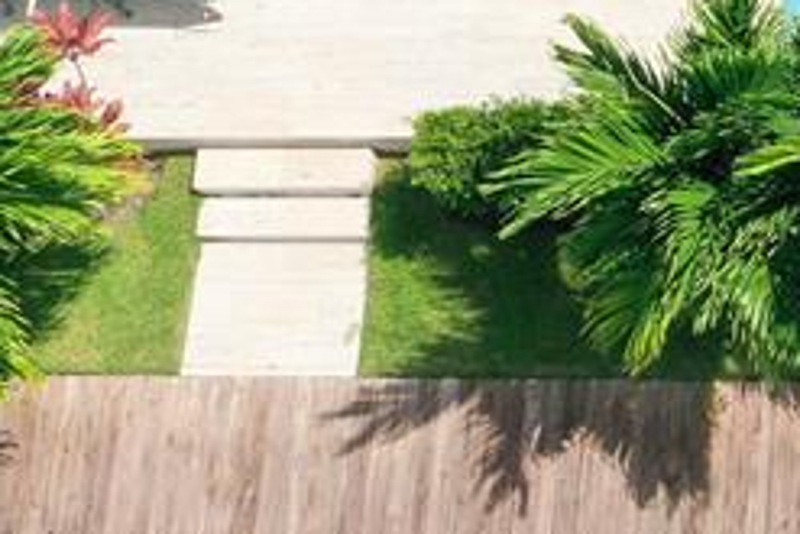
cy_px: 107
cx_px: 1292
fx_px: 2579
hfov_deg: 15.8
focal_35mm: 116
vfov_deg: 11.8
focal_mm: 10.26
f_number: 6.3
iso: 100
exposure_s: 1/800
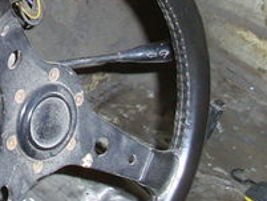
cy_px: -69
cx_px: -20
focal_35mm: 121
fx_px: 934
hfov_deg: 15.9
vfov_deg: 11.9
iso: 100
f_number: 3
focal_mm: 6.3
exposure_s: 1/45
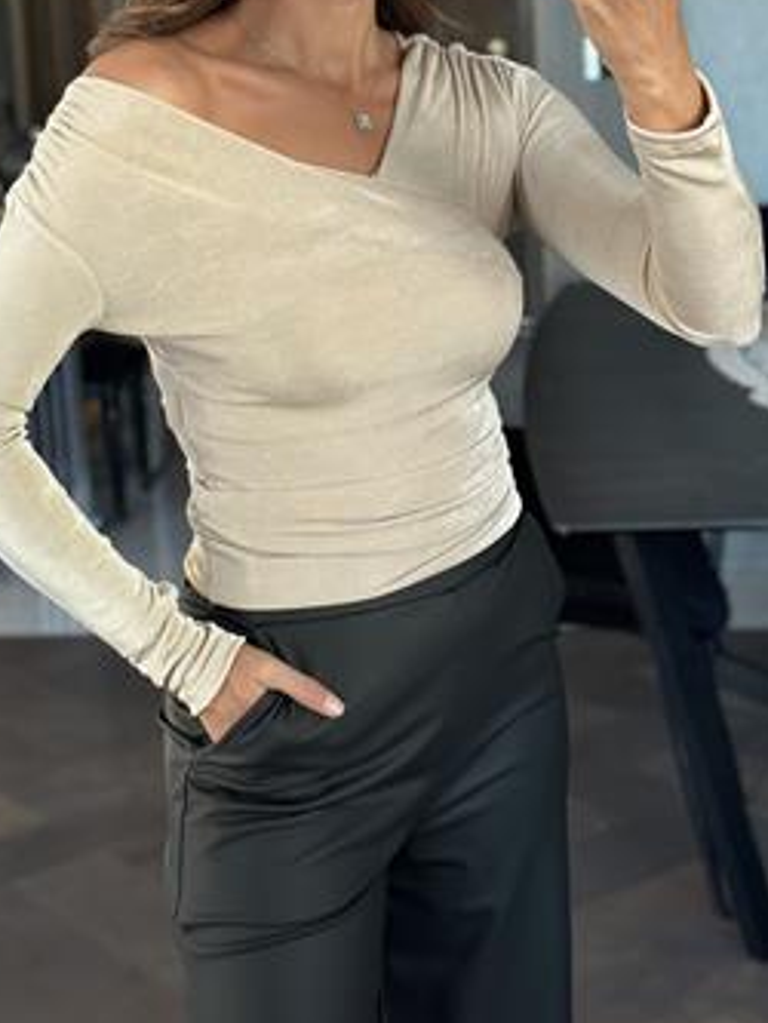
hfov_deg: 20.2
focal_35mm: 73
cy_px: 292
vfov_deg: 26.4
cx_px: 338
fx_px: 2158
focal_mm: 6.86
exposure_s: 1/55
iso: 320
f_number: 1.78
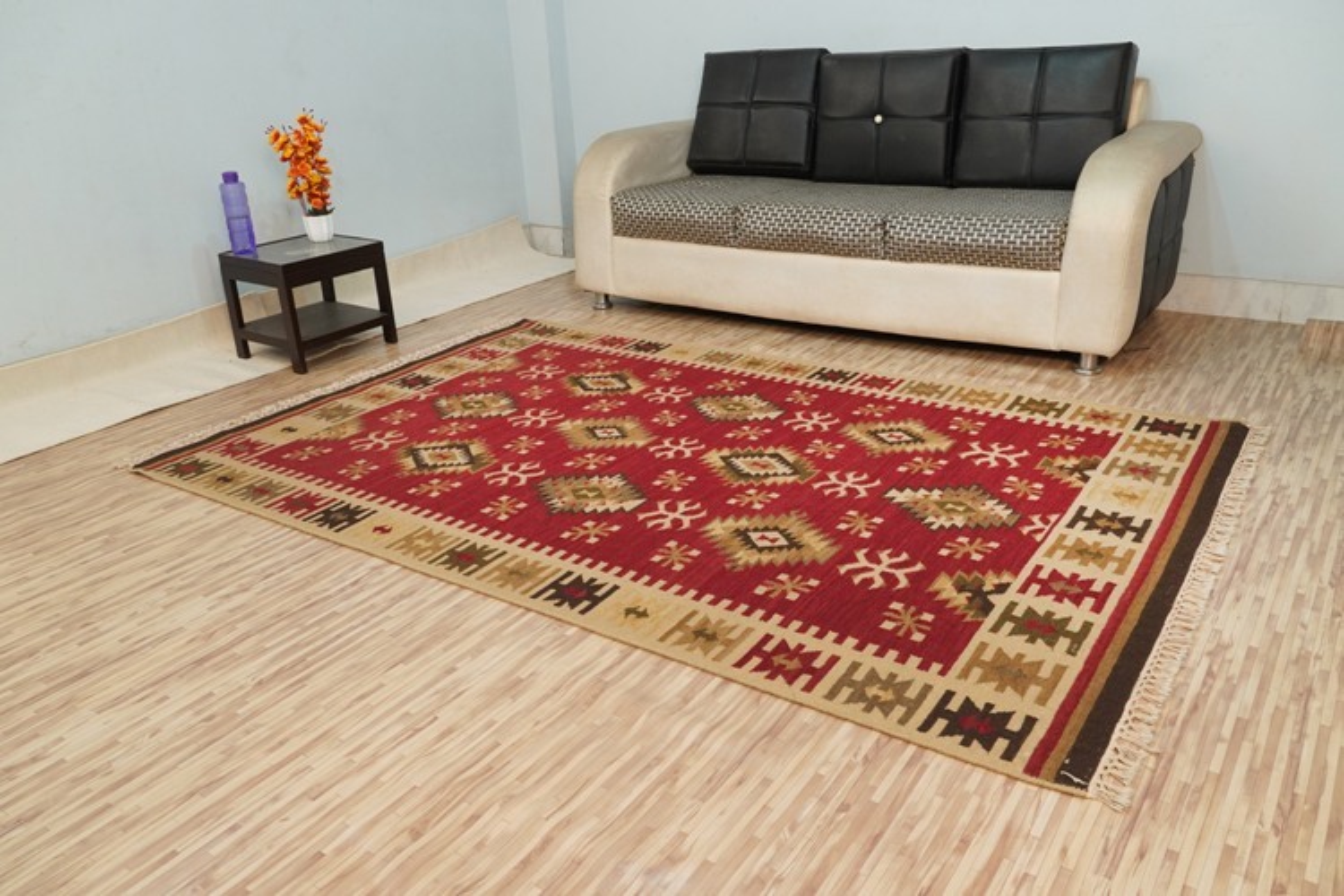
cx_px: 672
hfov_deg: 67.4
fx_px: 1008
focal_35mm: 27
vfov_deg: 47.9
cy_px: 448
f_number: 6.3
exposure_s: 1/50
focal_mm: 18
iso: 800
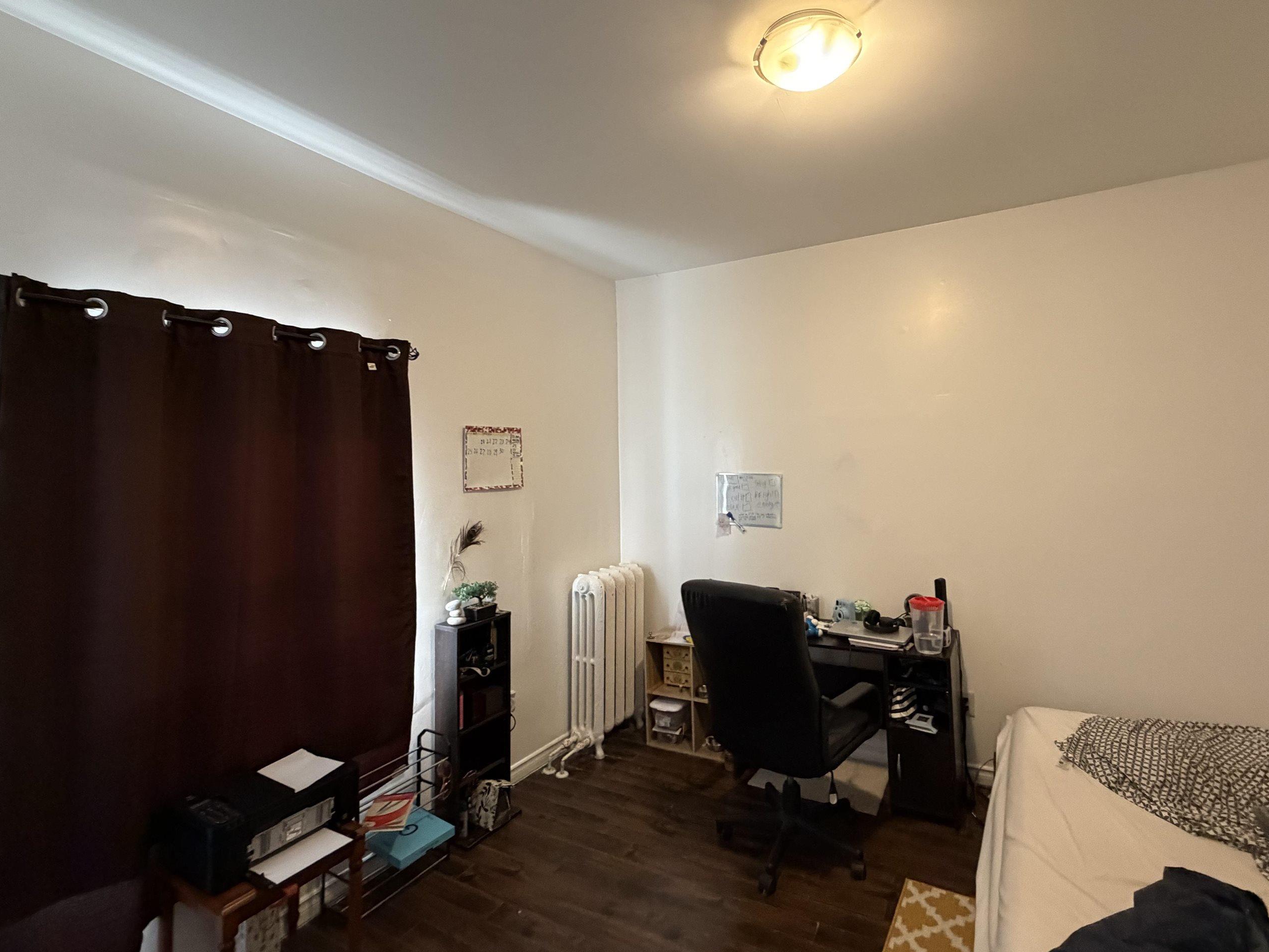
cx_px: 689
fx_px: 623
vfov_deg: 74.6
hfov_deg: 90.8
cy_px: 441
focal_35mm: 17
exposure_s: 1/60
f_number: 2.2
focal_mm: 2.22
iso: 640
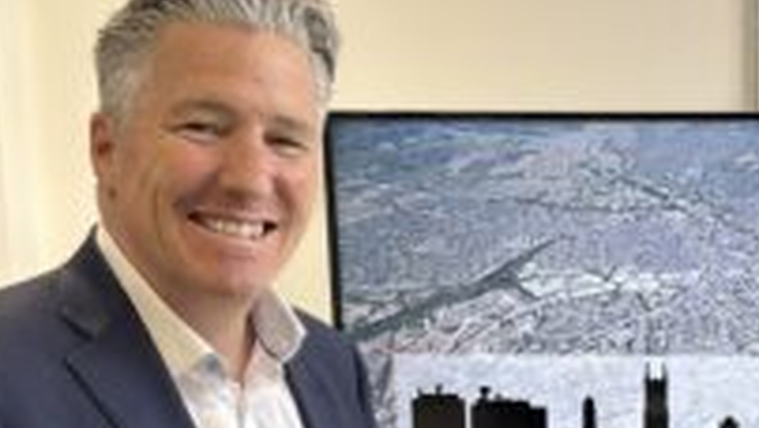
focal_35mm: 84
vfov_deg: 14.1
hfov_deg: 24.6
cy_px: 477
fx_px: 1692
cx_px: 684
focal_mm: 5.96
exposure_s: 1/97
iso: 80
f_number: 1.6
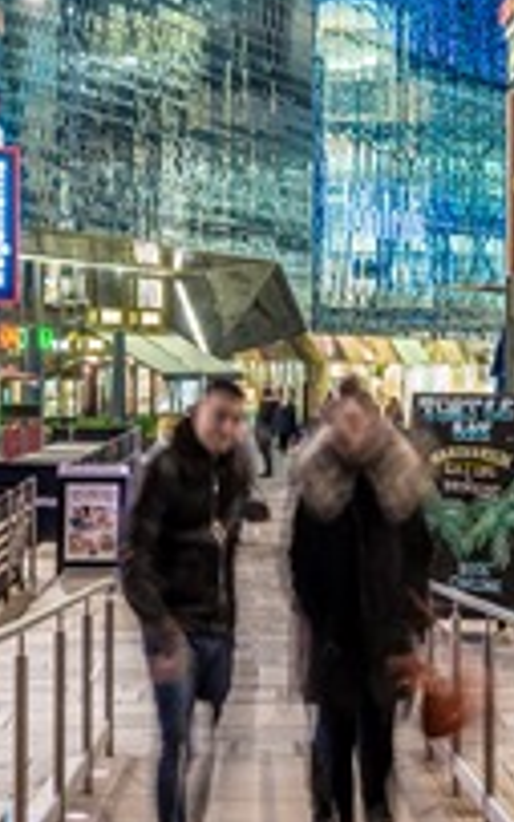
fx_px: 2867
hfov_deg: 10.2
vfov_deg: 16.3
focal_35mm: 128
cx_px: 348
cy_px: 360
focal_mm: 46
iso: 250
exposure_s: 1/1.67
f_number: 6.3
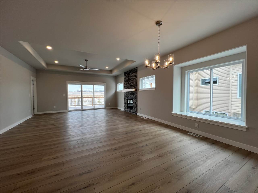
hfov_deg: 106.2
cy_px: 96
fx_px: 97
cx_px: 129
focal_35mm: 13
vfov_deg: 89.9
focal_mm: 1.57
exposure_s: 1/120
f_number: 1.8
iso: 40
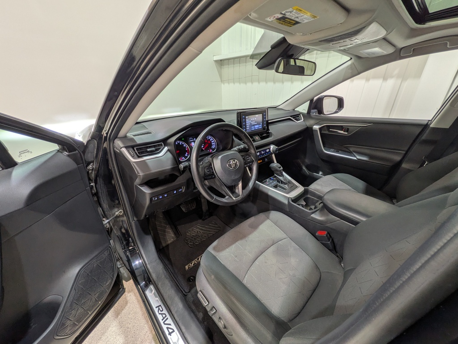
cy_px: 172
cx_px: 229
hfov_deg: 102.1
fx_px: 185
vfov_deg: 85.7
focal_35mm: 14
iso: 57
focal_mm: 1.83
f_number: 2.2
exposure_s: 1/40
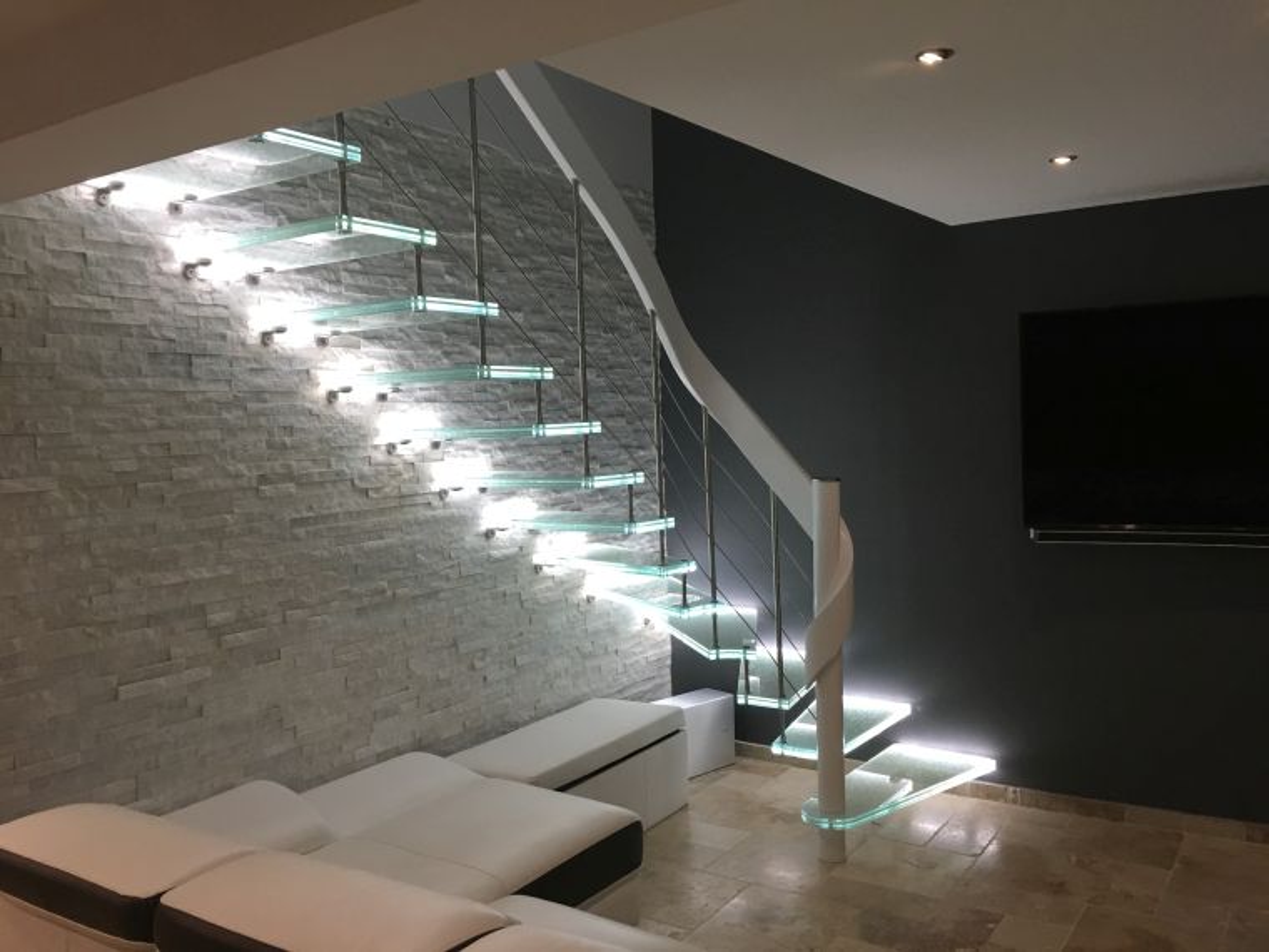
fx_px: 1063
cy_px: 476
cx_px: 634
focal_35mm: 29
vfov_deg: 48.2
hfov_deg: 61.7
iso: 50
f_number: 2.2
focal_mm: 4.15
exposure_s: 1/33
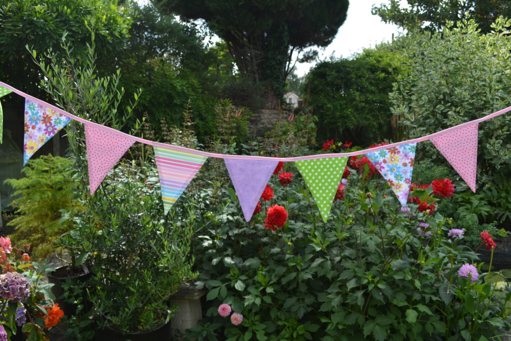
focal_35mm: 33
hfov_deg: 57.2
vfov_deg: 39.9
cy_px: 170
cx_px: 256
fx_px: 468
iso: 100
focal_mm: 22
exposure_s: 1/160
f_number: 6.3
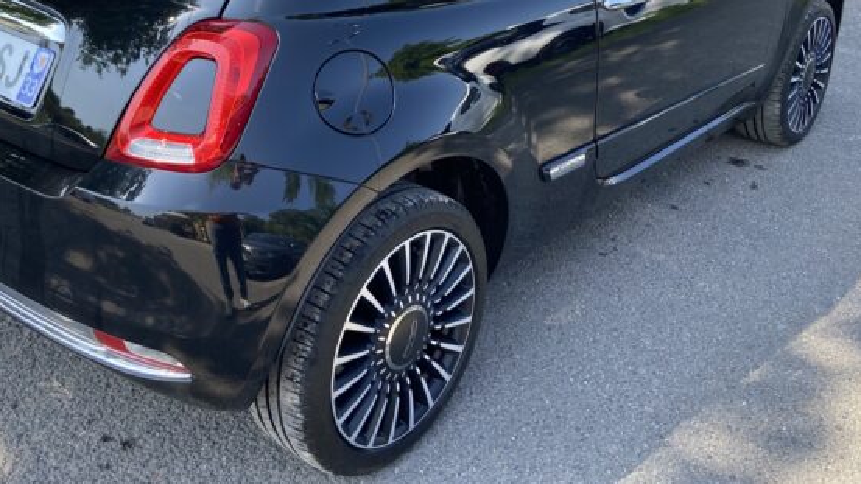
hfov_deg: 49.3
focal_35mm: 41
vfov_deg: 28.1
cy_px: 67
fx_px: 936
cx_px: 394
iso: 32
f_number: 1.8
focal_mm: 4.25
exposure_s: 1/432
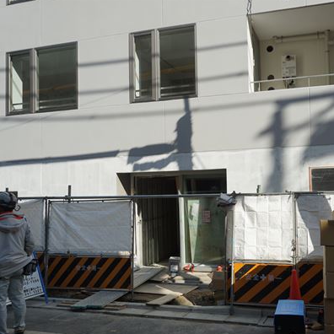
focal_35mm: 33
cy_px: 175
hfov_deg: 48.7
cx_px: 229
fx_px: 360
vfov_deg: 49.7
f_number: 7.1
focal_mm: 16
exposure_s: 1/250
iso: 100
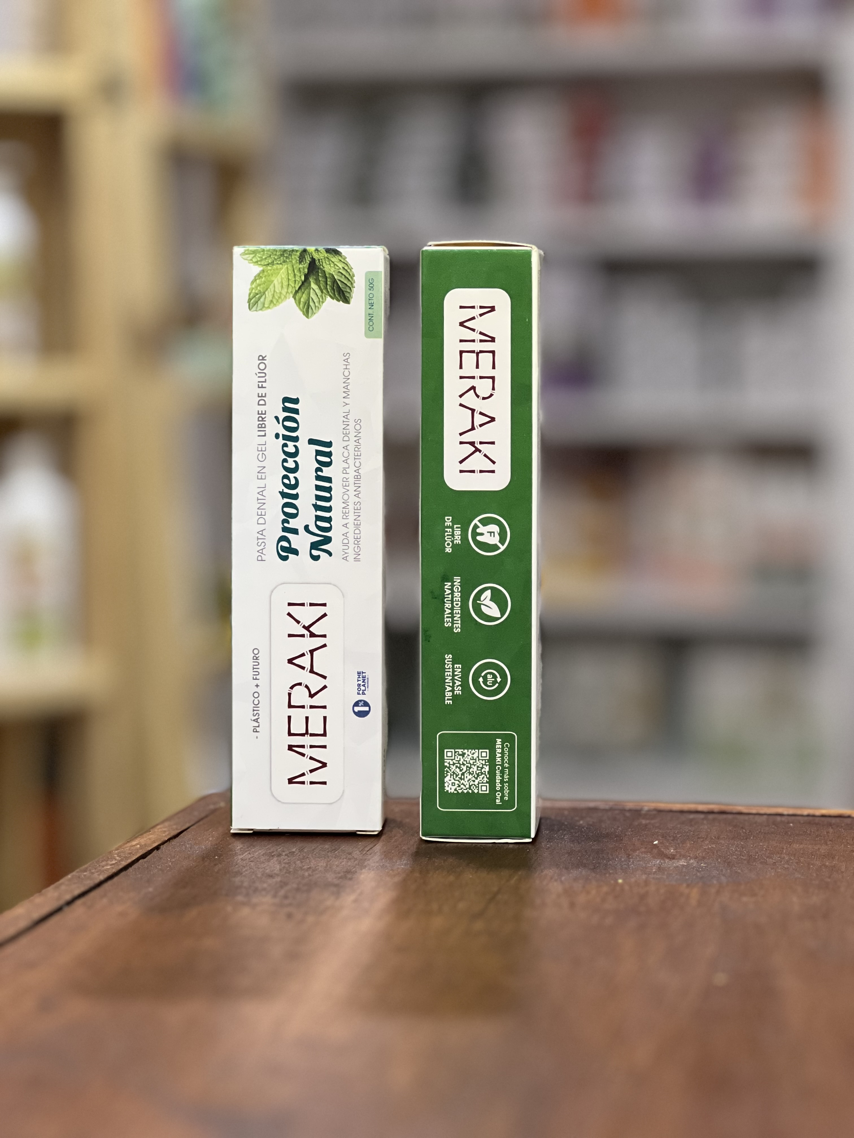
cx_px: 427
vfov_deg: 25.3
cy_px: 569
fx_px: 2533
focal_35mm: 77
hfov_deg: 19.1
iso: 400
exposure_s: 1/29
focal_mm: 9
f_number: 2.8
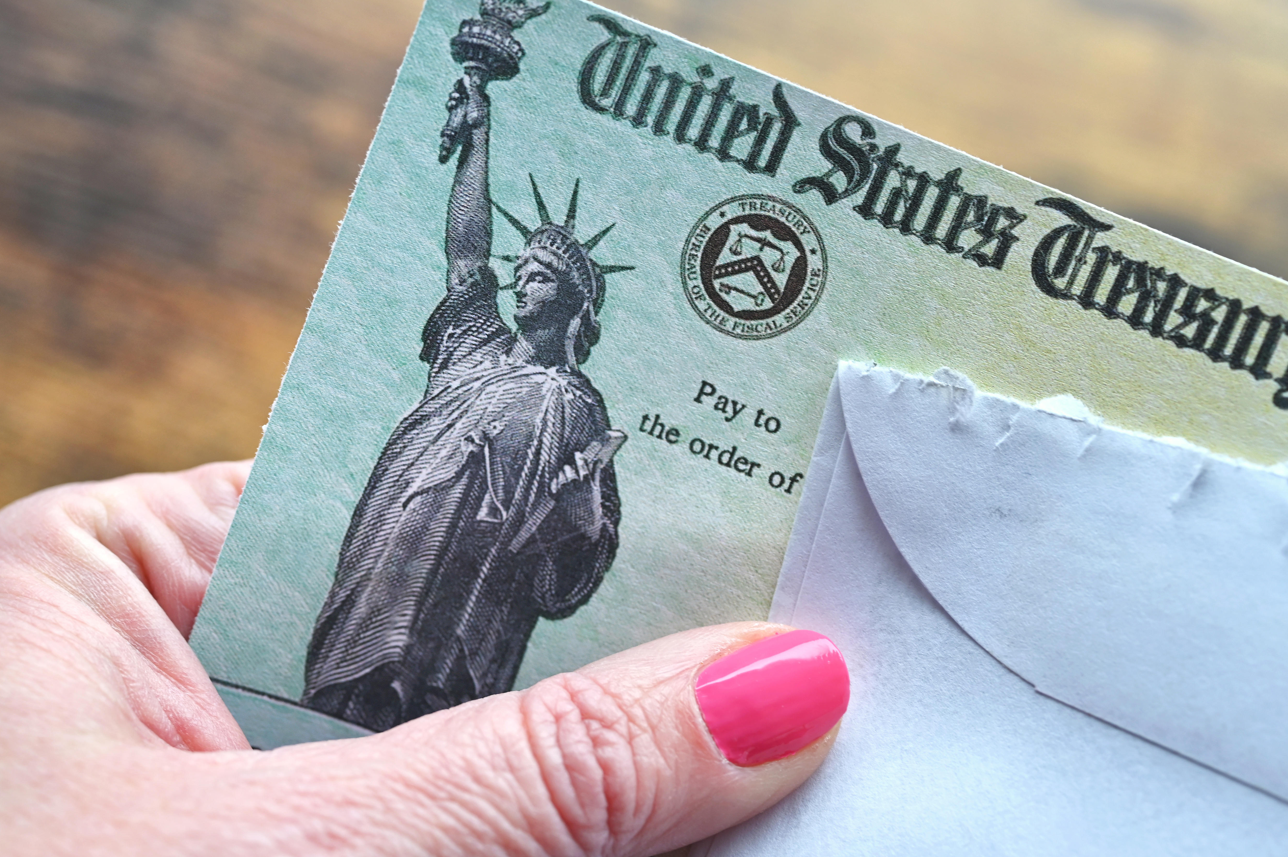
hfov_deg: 32.9
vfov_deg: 22.2
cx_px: 587
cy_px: 419
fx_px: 2181
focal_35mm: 61
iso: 250
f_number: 5.6
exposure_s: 1/50
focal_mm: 50
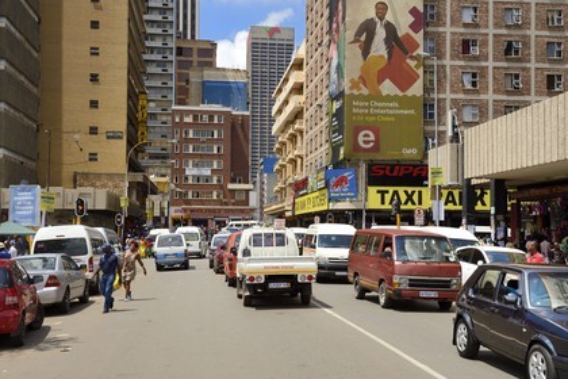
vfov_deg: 31.9
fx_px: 663
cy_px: 190
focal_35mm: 42
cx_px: 284
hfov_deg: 46.4
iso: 400
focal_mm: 42
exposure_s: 1/640
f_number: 11
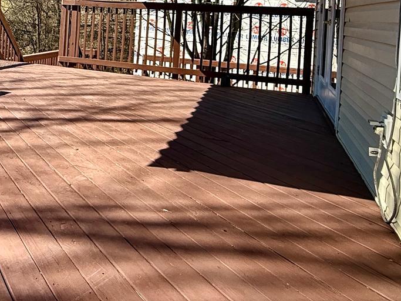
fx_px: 486
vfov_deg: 32.1
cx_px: 42
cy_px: 11
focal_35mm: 42
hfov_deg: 41.4
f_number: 2.2
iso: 50
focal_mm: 2.22
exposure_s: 1/888
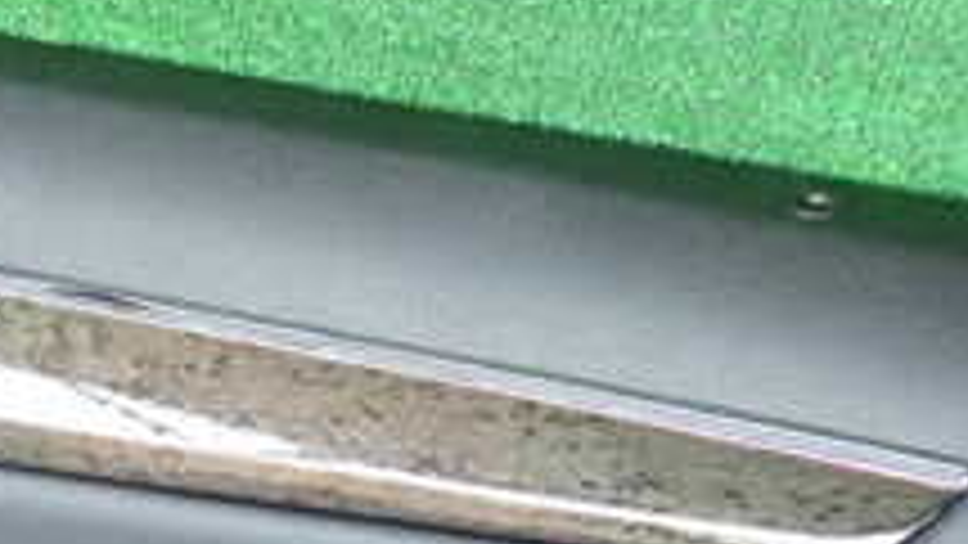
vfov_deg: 13.7
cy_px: 692
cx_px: 23
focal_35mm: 85
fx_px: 2182
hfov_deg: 24.0
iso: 800
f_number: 2.2
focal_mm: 5.05
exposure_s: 1/125
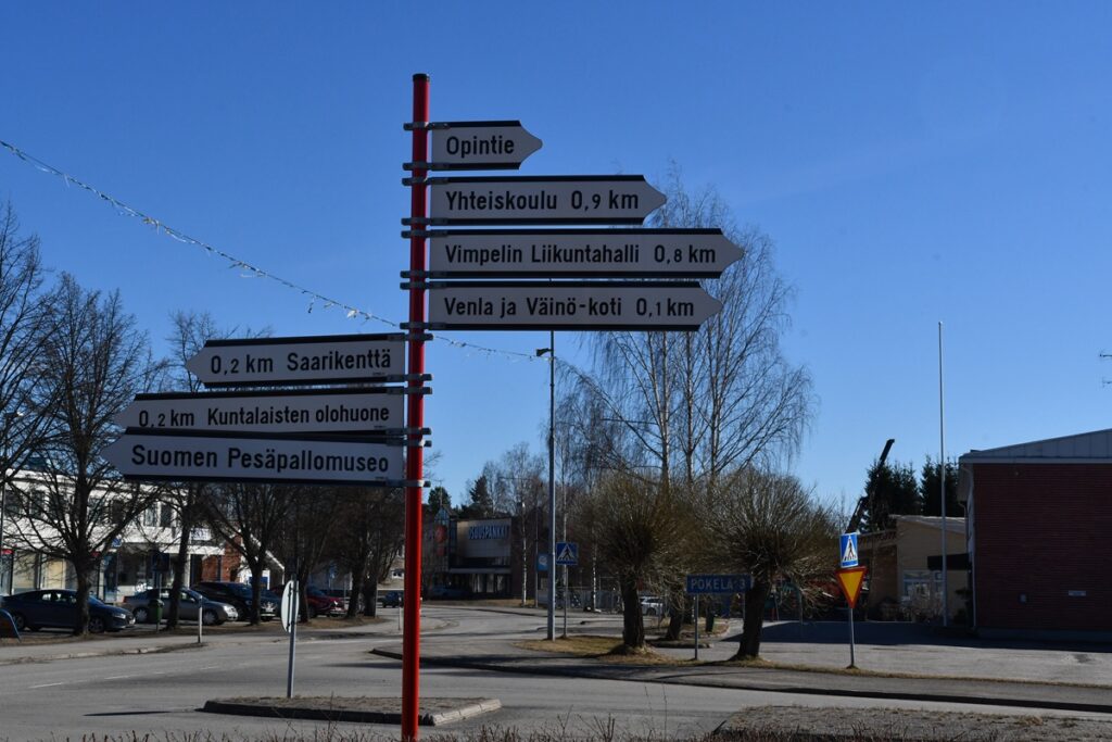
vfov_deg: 23.8
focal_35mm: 57
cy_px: 371
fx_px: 1761
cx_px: 556
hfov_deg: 35.0
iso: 640
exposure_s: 1/1000
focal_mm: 38
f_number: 16
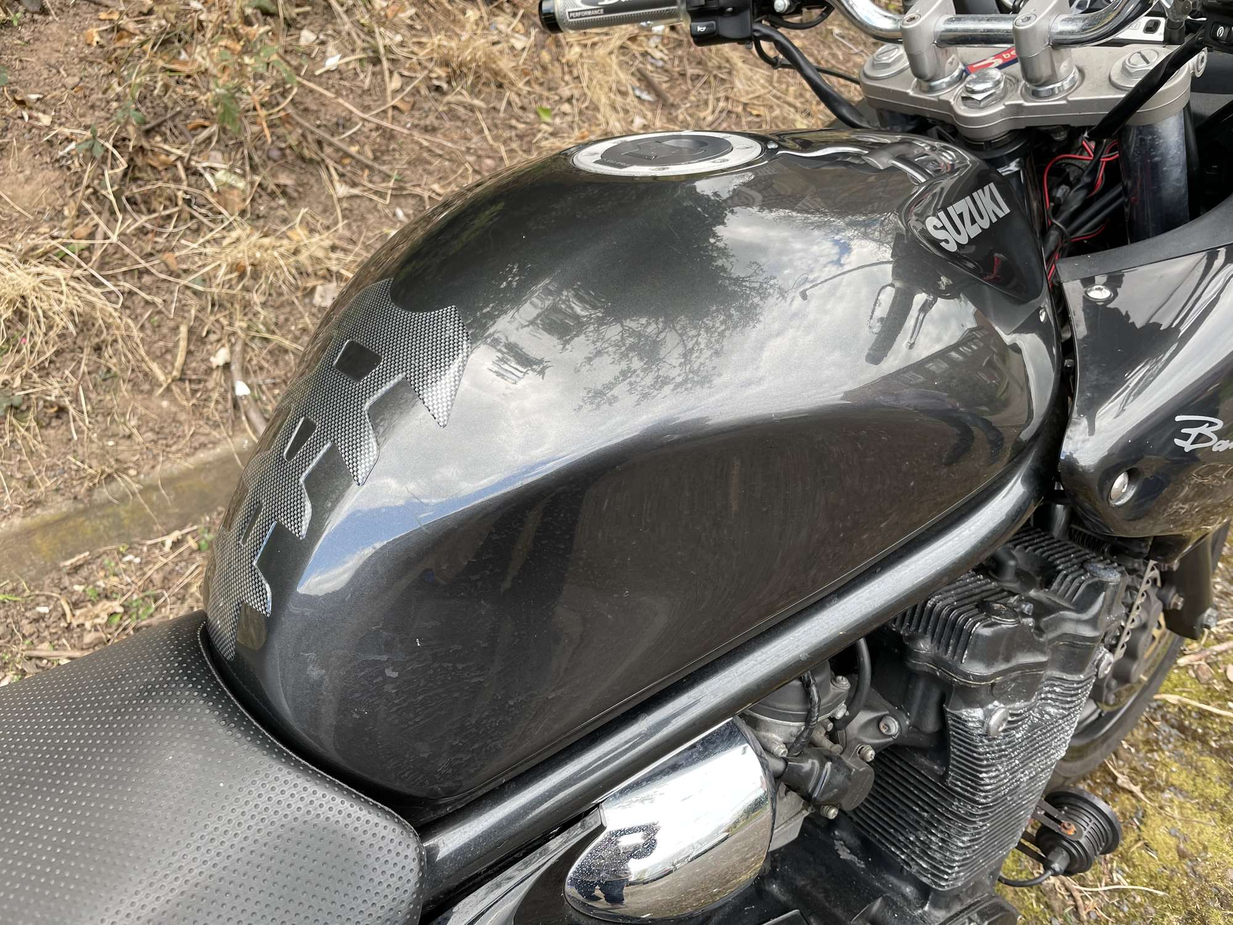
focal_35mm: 26
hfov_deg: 67.3
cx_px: 616
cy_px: 462
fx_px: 926
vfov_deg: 53.1
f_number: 1.6
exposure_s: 1/121
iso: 32
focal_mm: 4.2
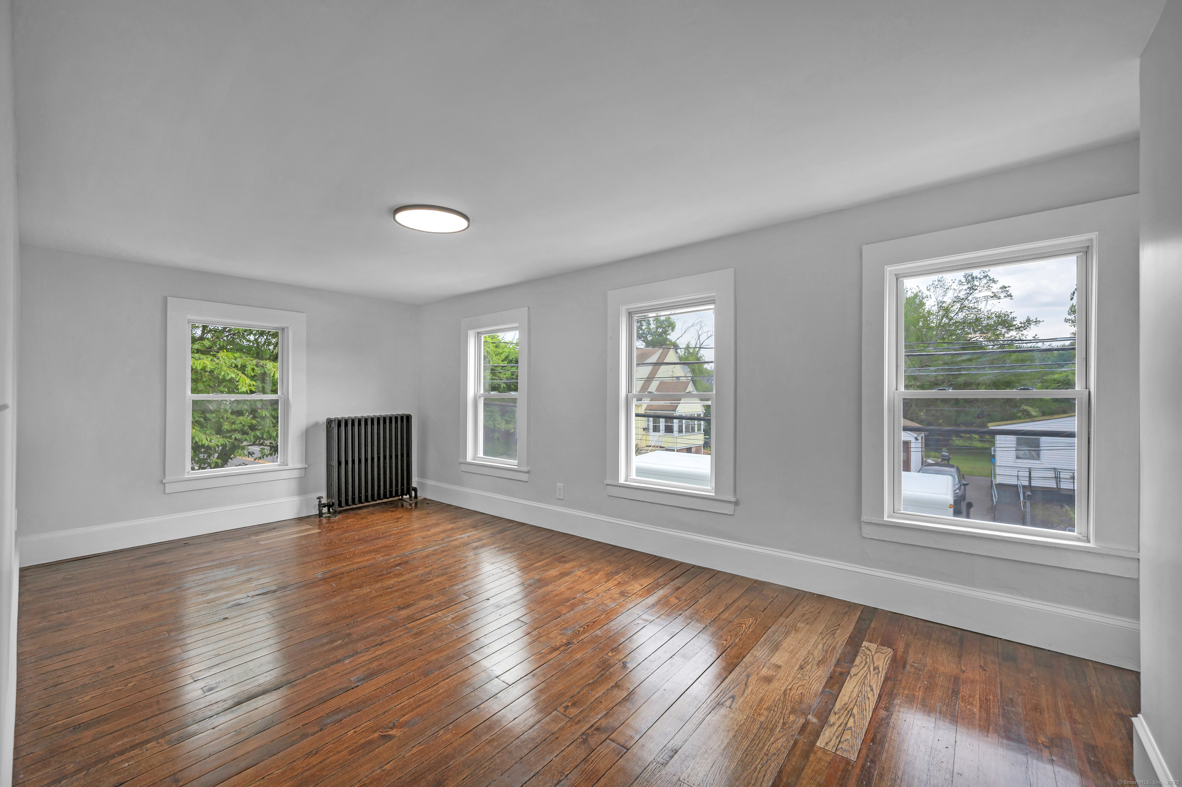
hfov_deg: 104.3
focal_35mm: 14
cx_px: 591
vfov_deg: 81.1
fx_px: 459
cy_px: 394
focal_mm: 14
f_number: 7.1
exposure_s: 1/200
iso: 320
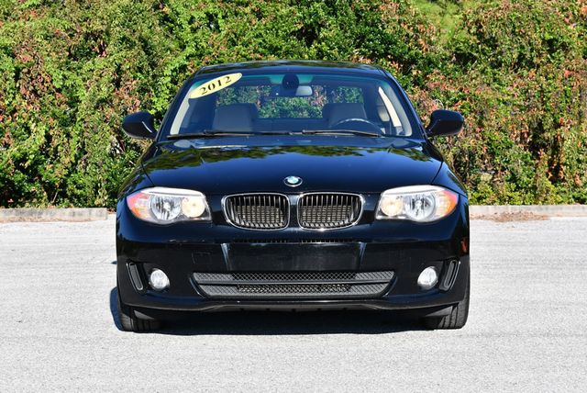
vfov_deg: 15.2
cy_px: 196
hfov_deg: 22.6
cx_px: 294
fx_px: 1469
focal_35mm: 90
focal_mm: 45
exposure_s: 1/250
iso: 140
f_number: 8
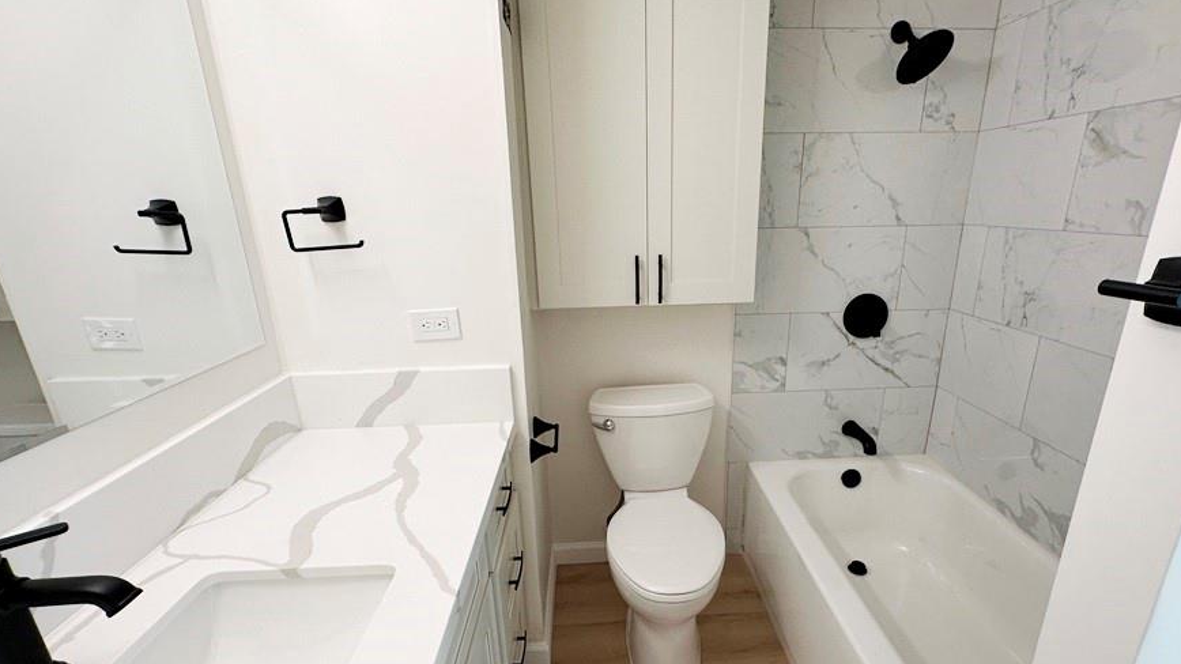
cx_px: 625
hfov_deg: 92.6
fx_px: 564
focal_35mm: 18
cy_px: 384
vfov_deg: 60.7
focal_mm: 2.22
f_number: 2.2
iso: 125
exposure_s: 1/120
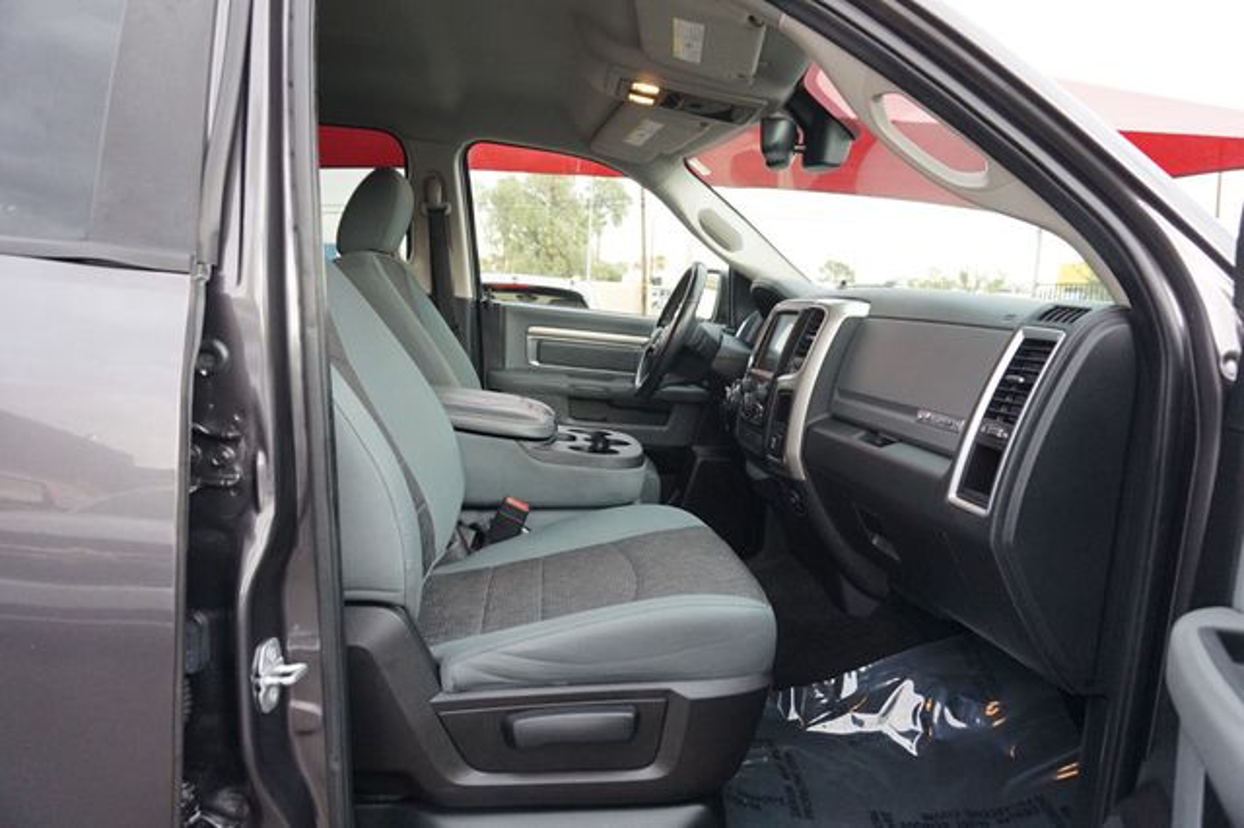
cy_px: 414
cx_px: 622
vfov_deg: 53.1
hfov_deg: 73.8
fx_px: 829
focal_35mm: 24
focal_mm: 16
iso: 800
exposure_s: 1/160
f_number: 4
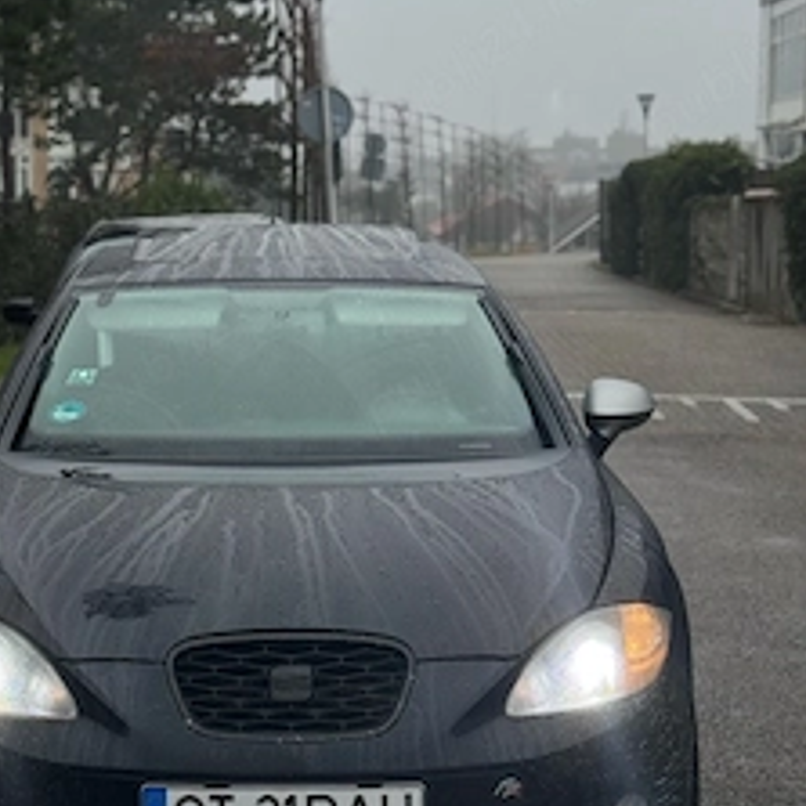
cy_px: 383
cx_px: 271
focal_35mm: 76
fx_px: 2002
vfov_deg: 22.8
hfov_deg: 22.7
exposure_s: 1/248
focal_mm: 6.76
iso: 64
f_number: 1.78
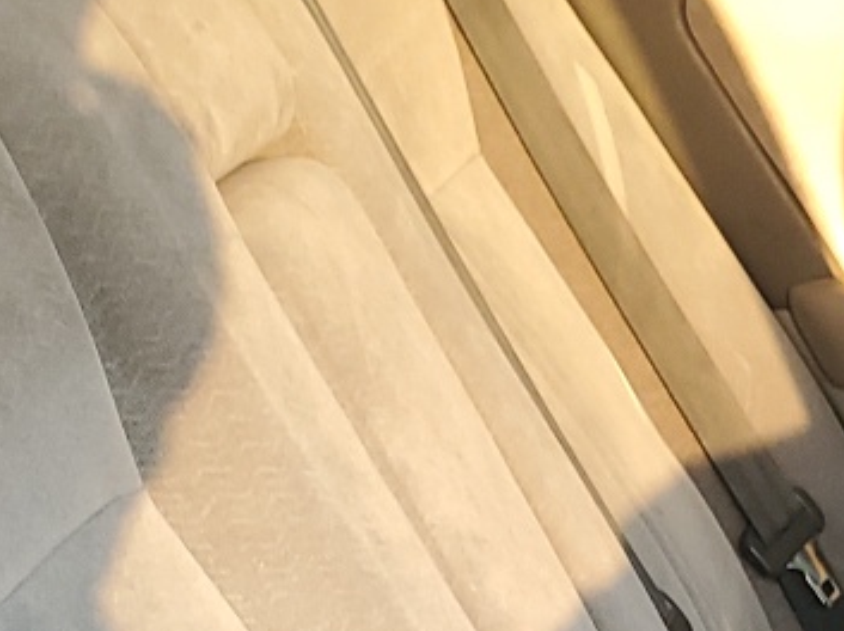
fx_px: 2874
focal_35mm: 118
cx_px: 1169
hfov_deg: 15.7
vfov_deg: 11.8
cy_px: 1030
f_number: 1.5
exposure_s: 1/120
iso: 58
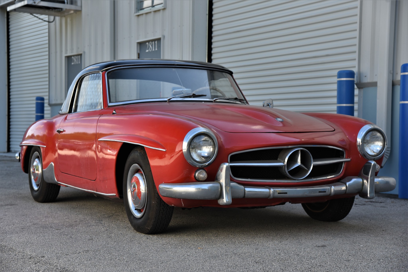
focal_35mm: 66
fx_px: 748
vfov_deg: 20.6
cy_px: 136
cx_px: 204
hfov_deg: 30.5
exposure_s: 1/400
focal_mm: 66
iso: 640
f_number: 5
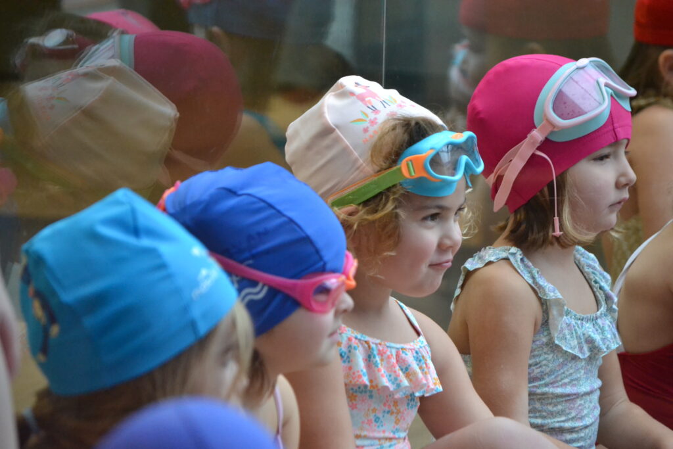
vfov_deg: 6.1
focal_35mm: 225
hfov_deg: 9.1
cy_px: 224
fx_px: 4207
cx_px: 336
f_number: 5
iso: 3200
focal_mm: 150
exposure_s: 1/160
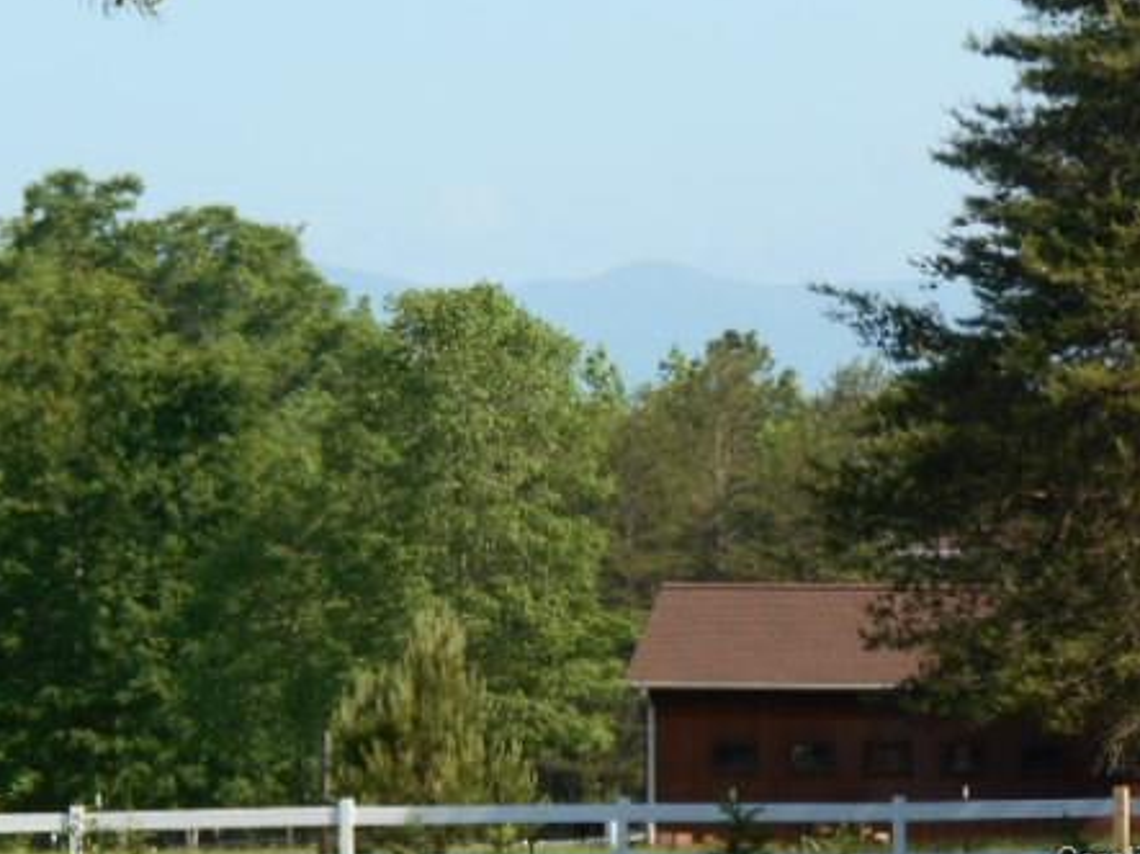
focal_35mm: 263
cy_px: 268
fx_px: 8659
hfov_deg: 7.5
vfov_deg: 5.6
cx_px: 528
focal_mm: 32.9
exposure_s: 1/160
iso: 80
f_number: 6.4
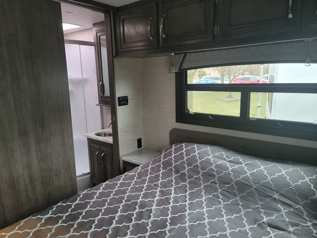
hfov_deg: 69.4
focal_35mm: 25
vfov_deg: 54.9
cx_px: 158
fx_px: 229
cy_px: 119
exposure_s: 1/60
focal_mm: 7
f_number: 1.8
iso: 250
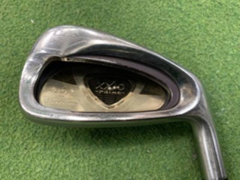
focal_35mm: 26
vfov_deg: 53.1
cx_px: 120
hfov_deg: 67.3
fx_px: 180
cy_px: 90
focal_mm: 4.25
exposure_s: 1/60
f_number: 1.8
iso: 250
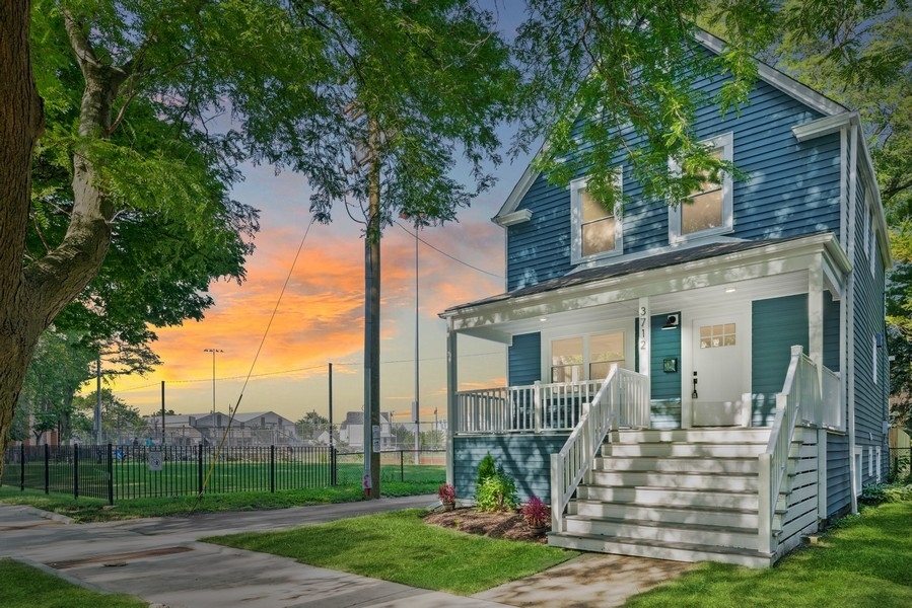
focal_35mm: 21
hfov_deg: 81.2
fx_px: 532
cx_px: 456
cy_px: 304
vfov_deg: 59.5
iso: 320
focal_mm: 21
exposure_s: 1/40
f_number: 8
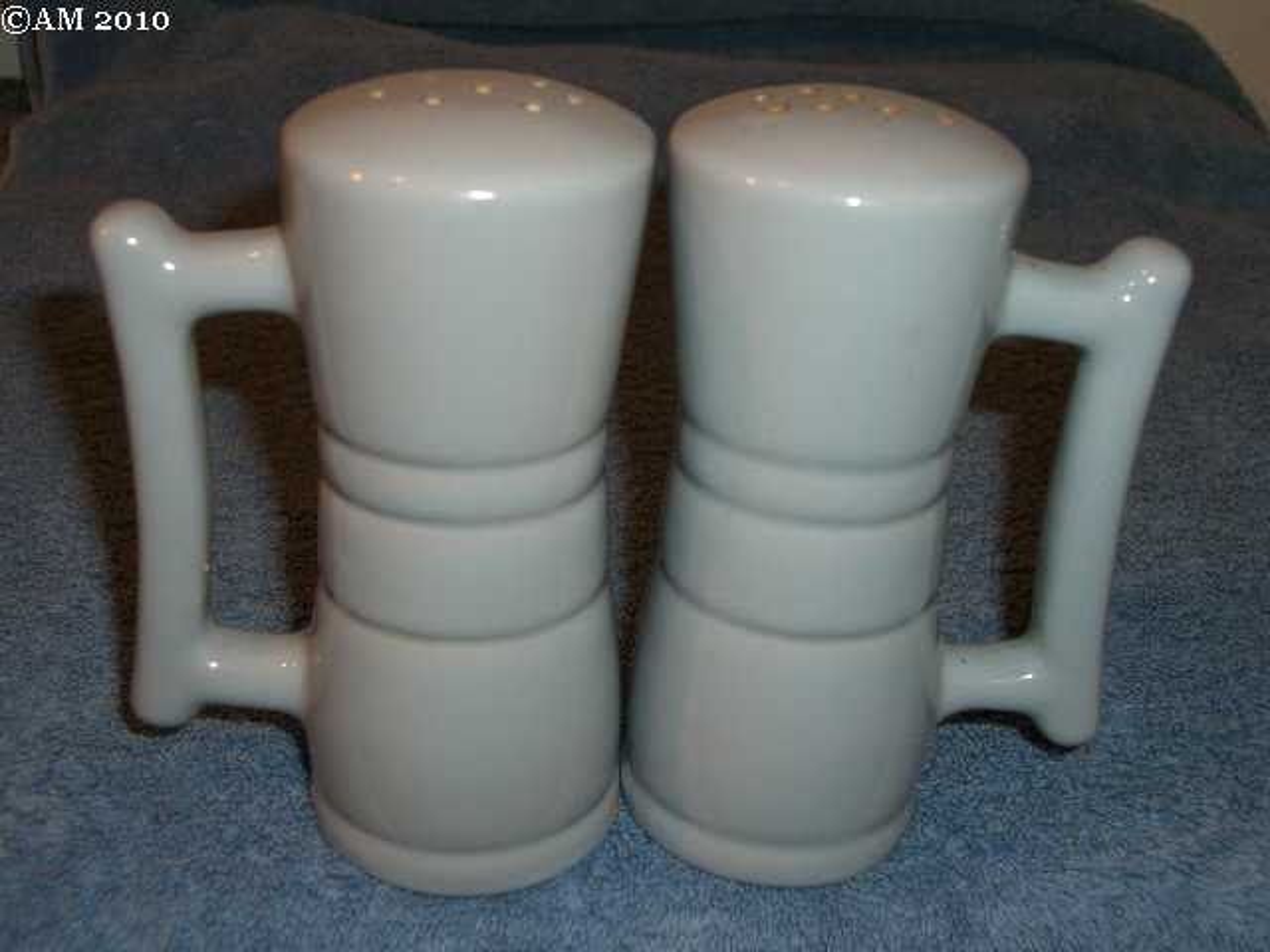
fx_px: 1688
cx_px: 635
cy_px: 476
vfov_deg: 31.5
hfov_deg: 41.2
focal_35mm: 46
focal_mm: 9.6
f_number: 3.1
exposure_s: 1/60
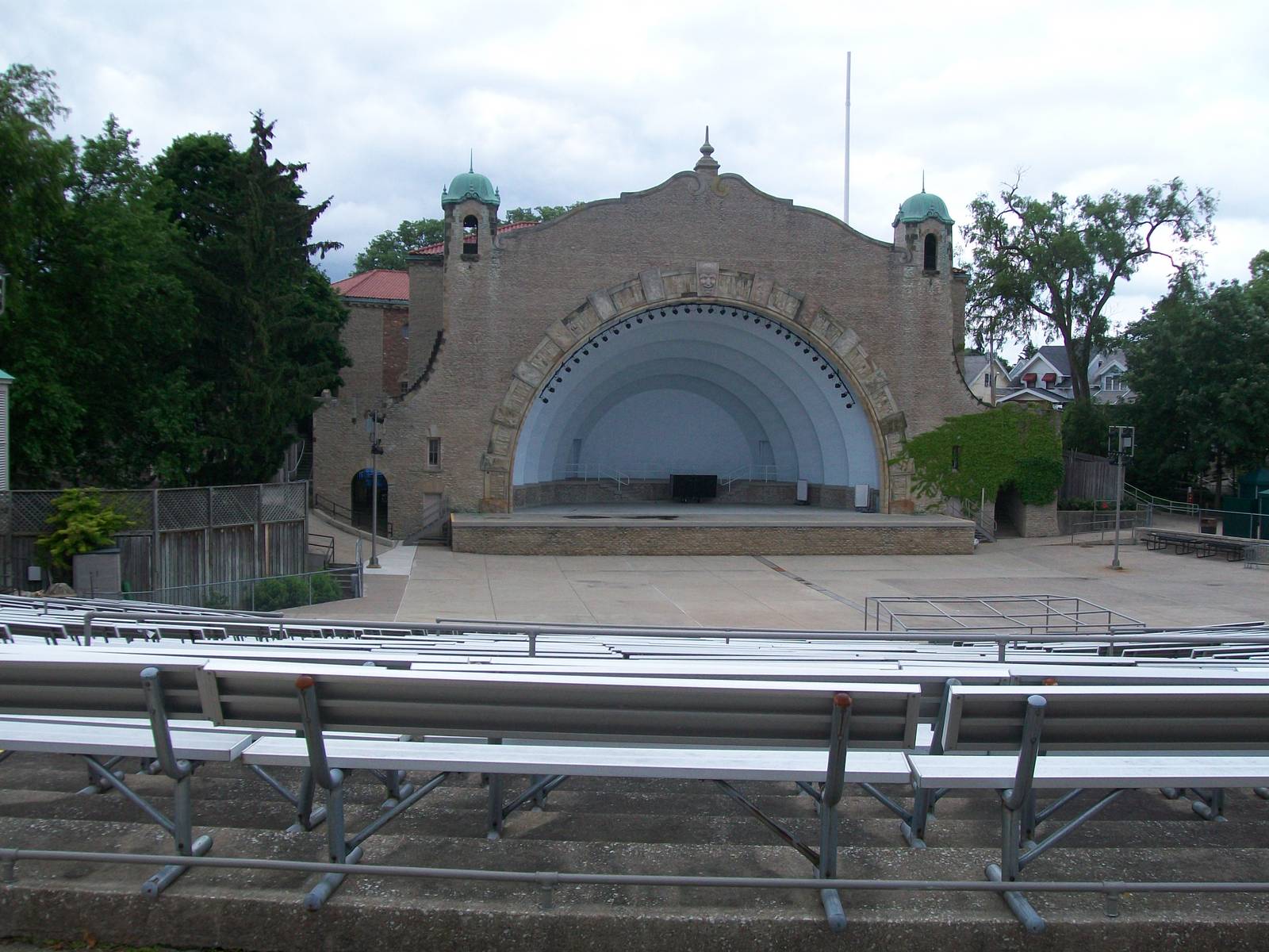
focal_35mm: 36
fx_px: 1320
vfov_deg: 39.7
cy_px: 476
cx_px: 634
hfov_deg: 51.4
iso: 64
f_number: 2.7
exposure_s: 1/400
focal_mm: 6
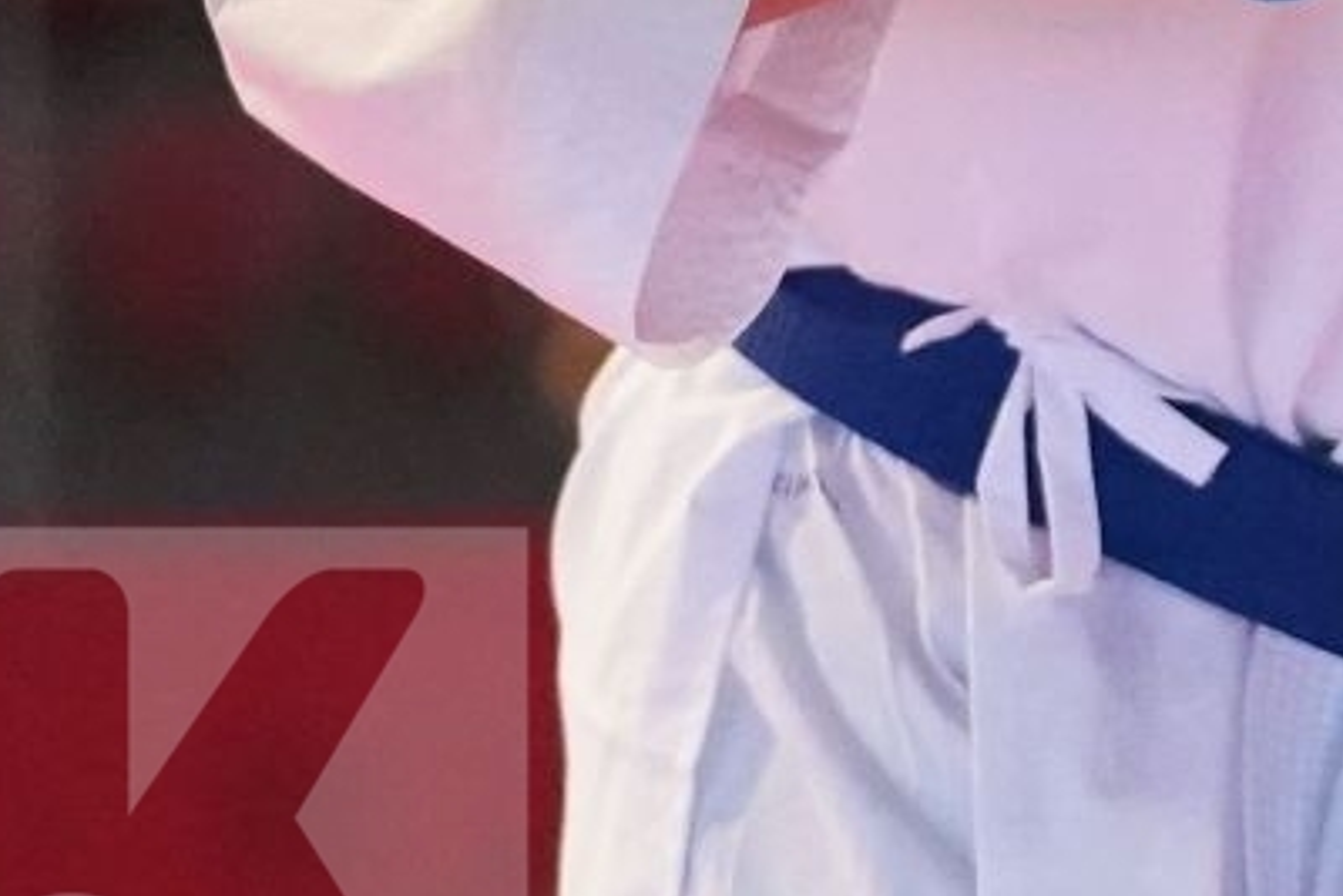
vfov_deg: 2.3
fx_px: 22316
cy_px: -359
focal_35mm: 598
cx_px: 2491
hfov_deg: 3.4
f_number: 2.8
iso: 10000
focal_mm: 89
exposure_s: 1/500
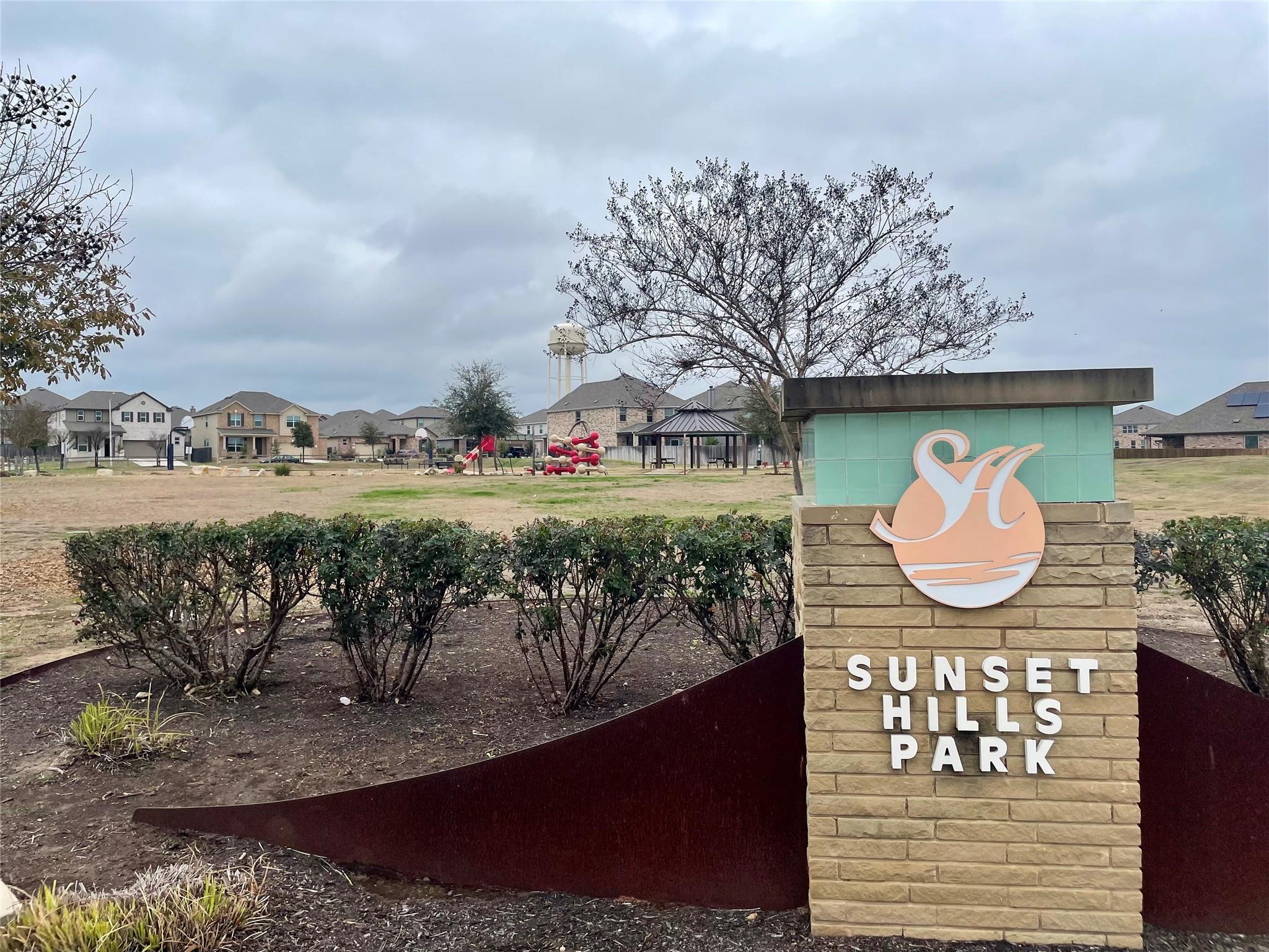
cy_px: 476
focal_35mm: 26
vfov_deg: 53.1
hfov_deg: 67.3
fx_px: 953
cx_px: 634
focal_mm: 4.2
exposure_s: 1/2398
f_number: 1.6
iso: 32
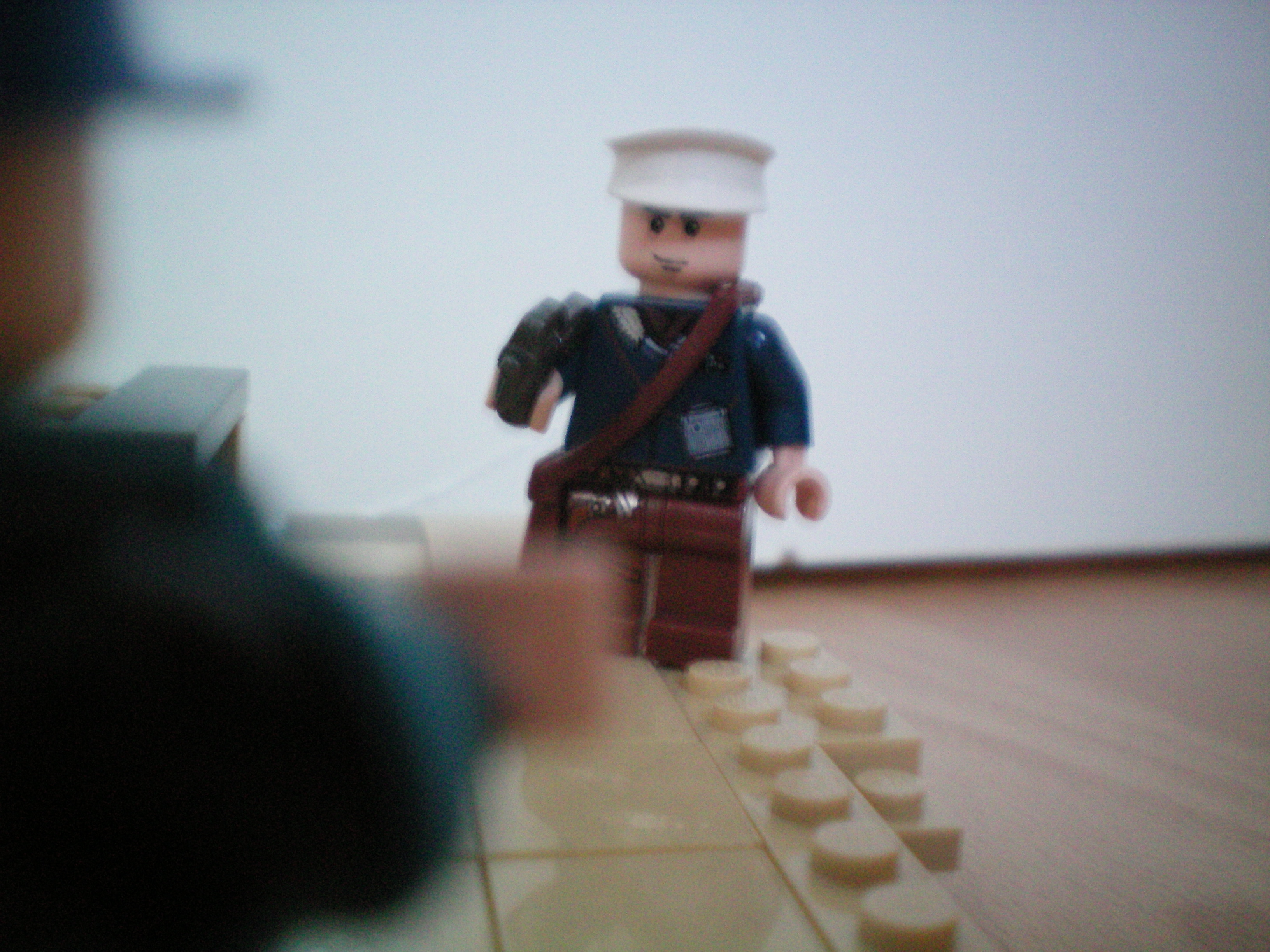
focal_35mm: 38
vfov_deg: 37.7
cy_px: 476
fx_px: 1394
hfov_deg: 49.0
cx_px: 635
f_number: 3.1
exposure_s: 1/3.33
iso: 400
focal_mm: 6.3
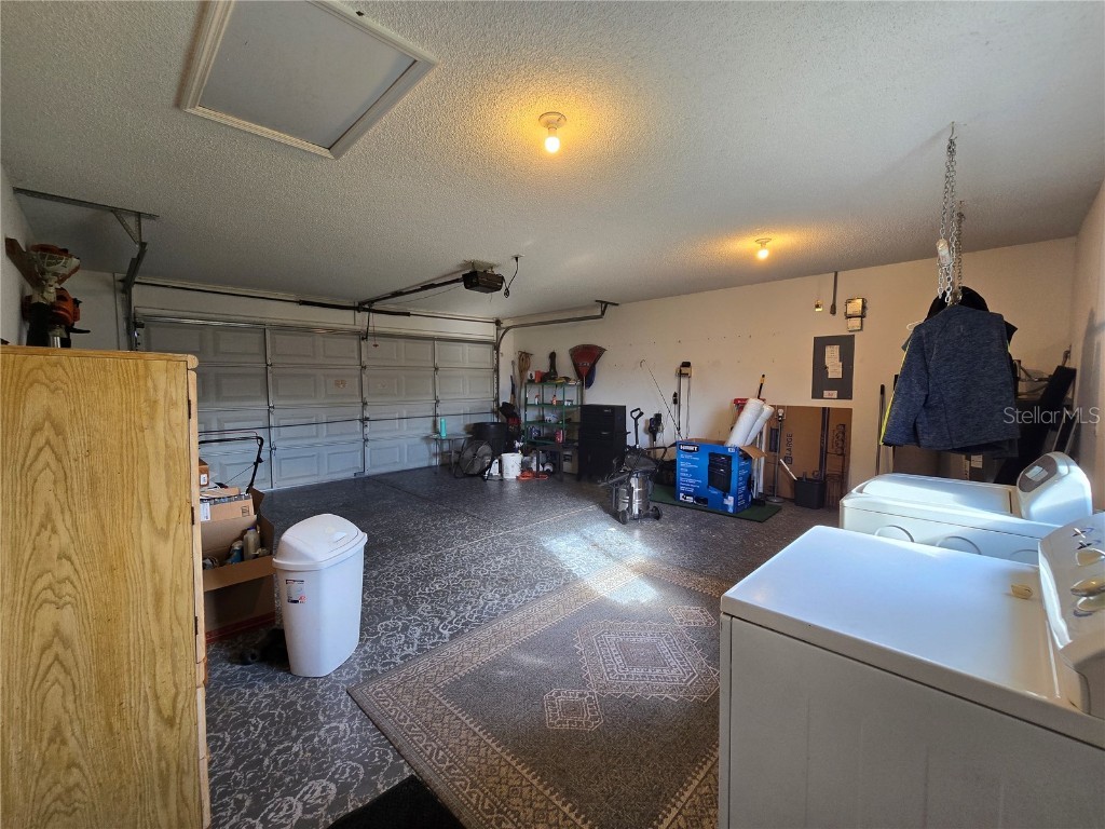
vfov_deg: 89.9
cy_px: 414
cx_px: 552
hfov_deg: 106.2
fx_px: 415
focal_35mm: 13
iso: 80
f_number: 2.2
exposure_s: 1/60
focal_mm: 2.2
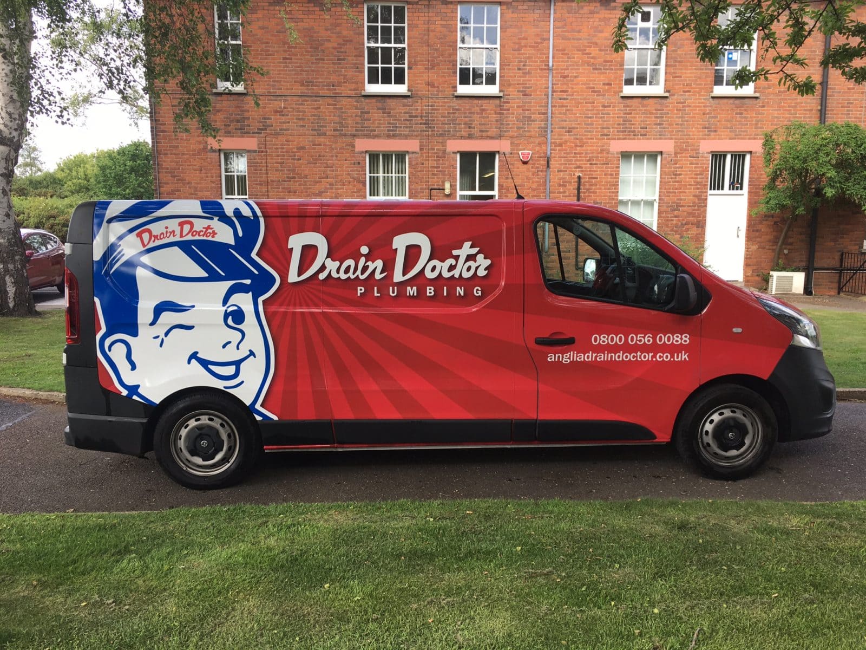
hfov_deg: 61.7
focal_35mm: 29
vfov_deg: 48.2
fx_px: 726
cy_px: 325
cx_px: 433
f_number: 2.2
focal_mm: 4.15
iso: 25
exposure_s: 1/190
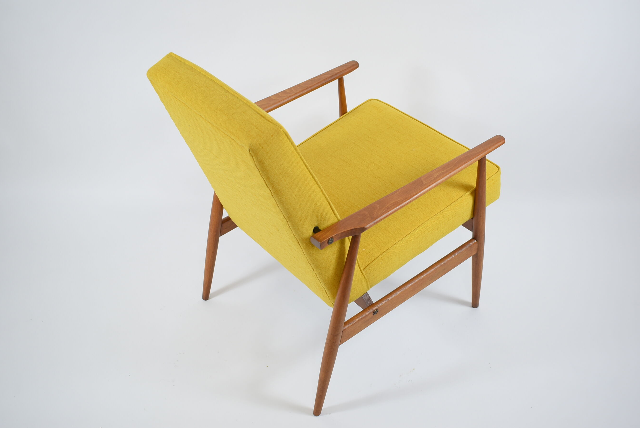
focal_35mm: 39
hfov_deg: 50.0
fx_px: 686
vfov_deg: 34.6
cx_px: 349
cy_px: 216
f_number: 3.8
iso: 100
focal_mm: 23
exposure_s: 1/20
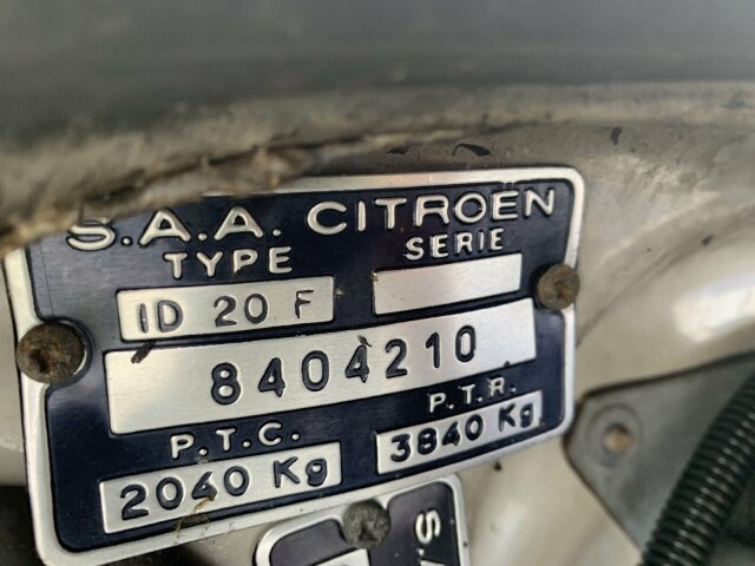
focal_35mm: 26
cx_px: 378
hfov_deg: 67.3
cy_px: 283
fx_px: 567
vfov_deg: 53.1
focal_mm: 4.25
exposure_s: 1/121
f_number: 1.8
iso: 80
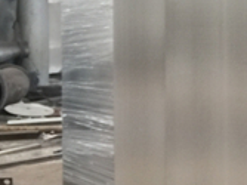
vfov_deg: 11.4
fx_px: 906
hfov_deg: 14.0
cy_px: -35
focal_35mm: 127
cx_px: 432
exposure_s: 1/33
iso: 32
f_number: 2.2
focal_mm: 4.15
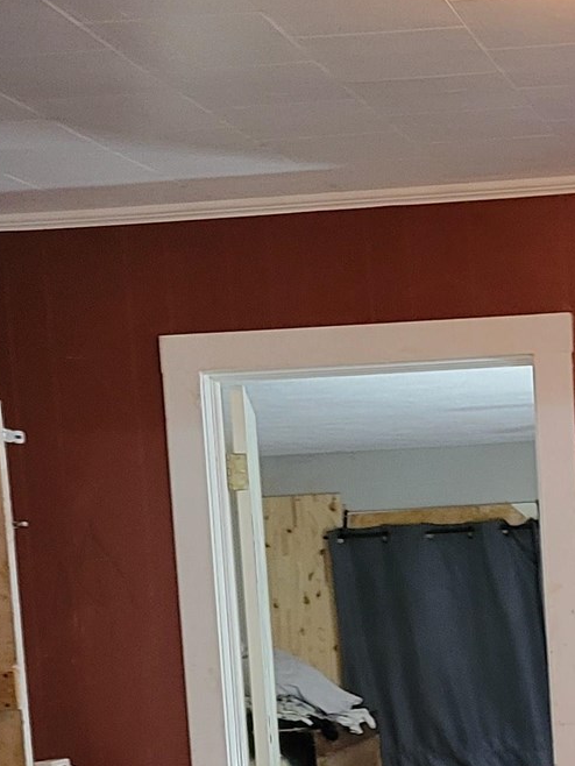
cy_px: 795
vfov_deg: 20.7
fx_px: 2014
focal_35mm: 91
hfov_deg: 15.6
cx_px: 690
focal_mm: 5.4
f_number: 1.8
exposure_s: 1/24
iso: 500
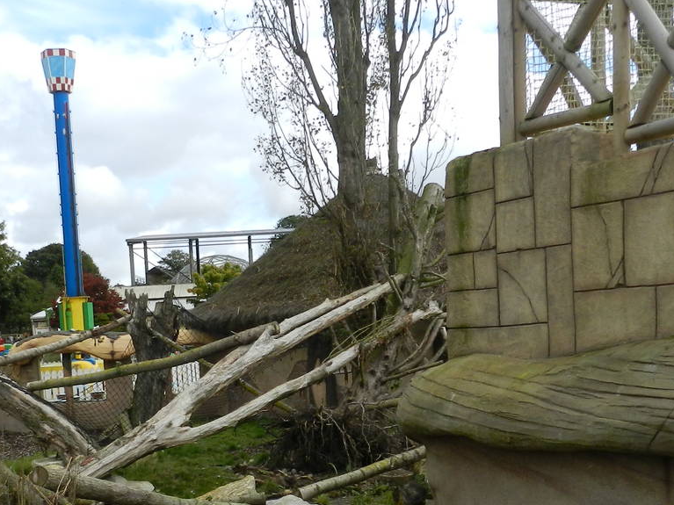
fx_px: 934
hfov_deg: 39.4
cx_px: 248
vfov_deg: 29.3
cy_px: 428
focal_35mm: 48
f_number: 3.4
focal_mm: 4
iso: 160
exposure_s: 1/800
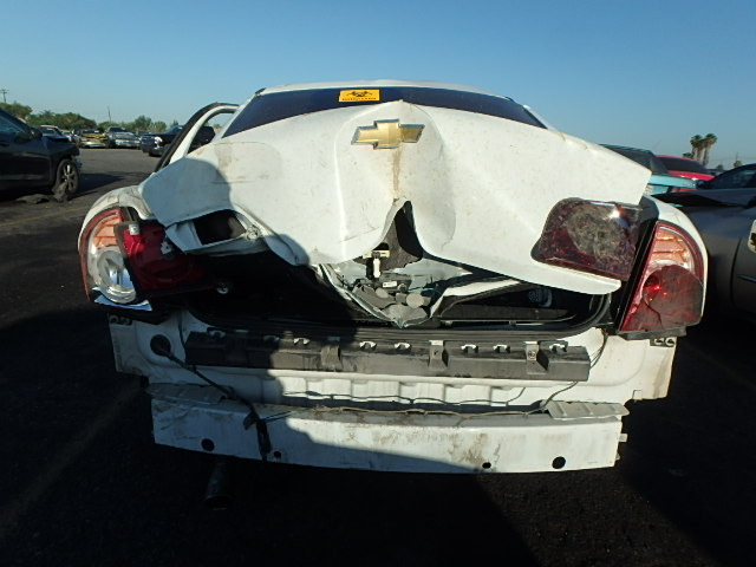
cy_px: 284
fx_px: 459
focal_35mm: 21
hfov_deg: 79.0
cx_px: 378
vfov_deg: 63.4
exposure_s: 1/500
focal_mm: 3.7
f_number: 6
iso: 125
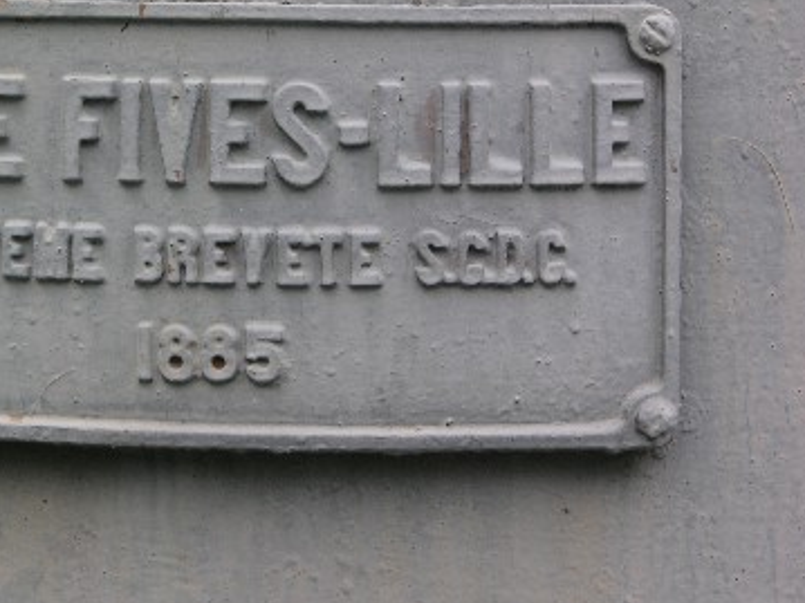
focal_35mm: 229
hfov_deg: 8.6
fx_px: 5324
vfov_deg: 6.5
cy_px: 200
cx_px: 187
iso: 50
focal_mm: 34.7
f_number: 4.8
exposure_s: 1/110
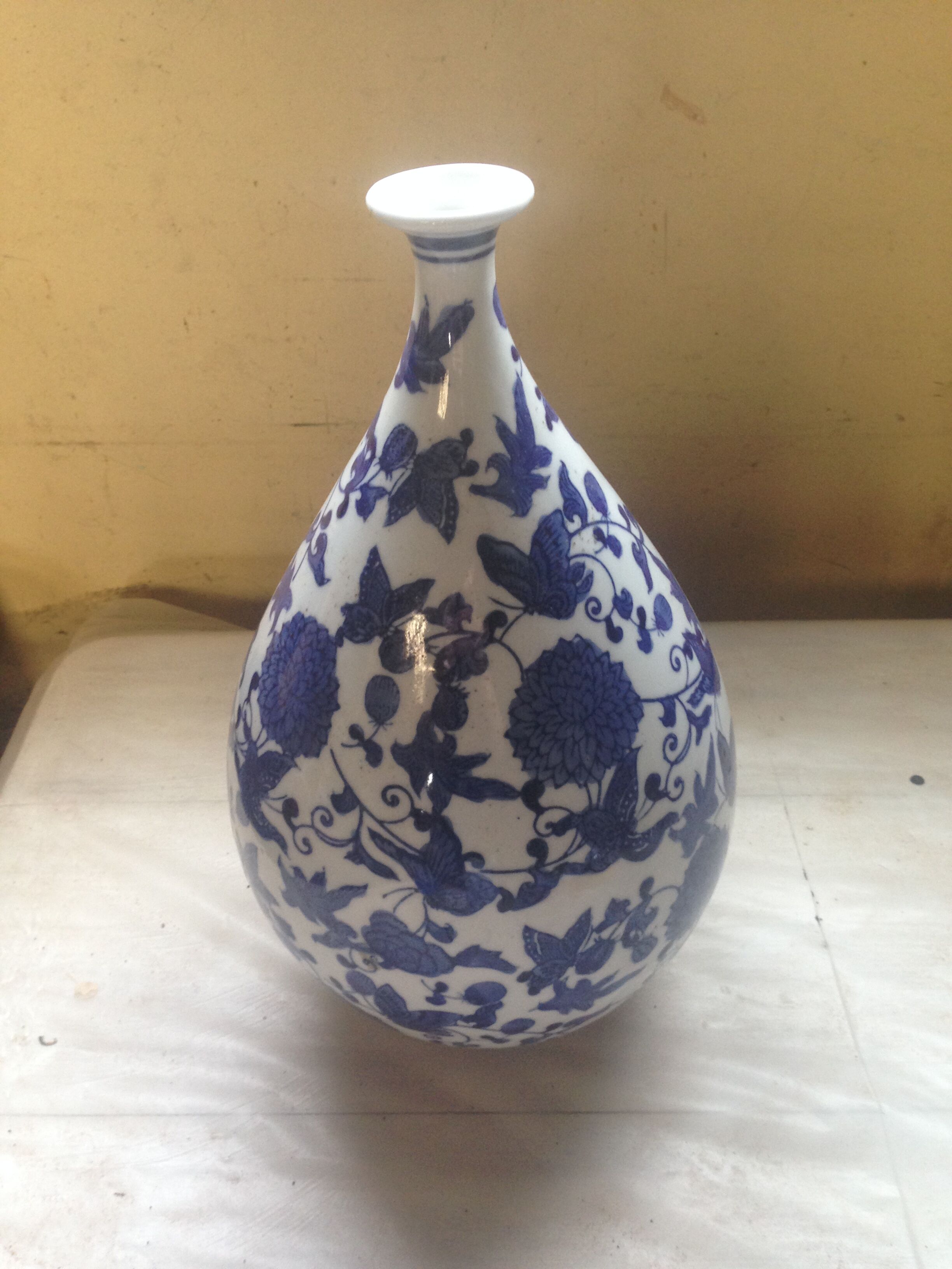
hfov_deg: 42.9
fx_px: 1210
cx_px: 476
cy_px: 634
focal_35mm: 33
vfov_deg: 55.4
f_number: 2.4
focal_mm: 4.12
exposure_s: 1/20
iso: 100
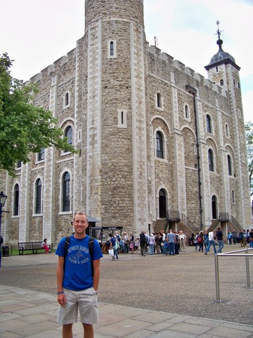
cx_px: 126
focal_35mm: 33
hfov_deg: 42.9
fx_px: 322
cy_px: 169
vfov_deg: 55.4
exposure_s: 1/500
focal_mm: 5.85
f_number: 2.8
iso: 100
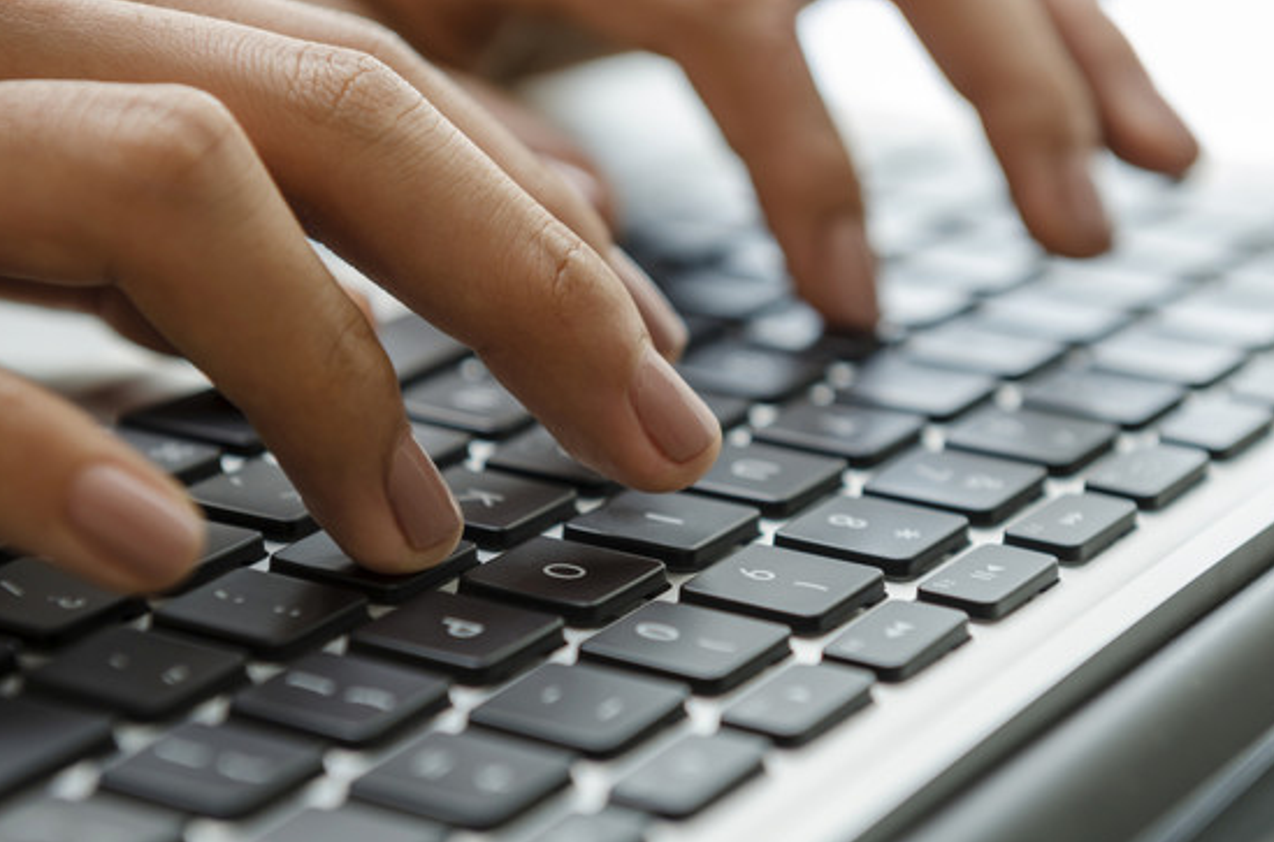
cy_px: 406
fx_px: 3918
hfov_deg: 18.5
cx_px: 661
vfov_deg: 12.3
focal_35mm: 111
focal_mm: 70
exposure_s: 1/125
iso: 200
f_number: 4.5
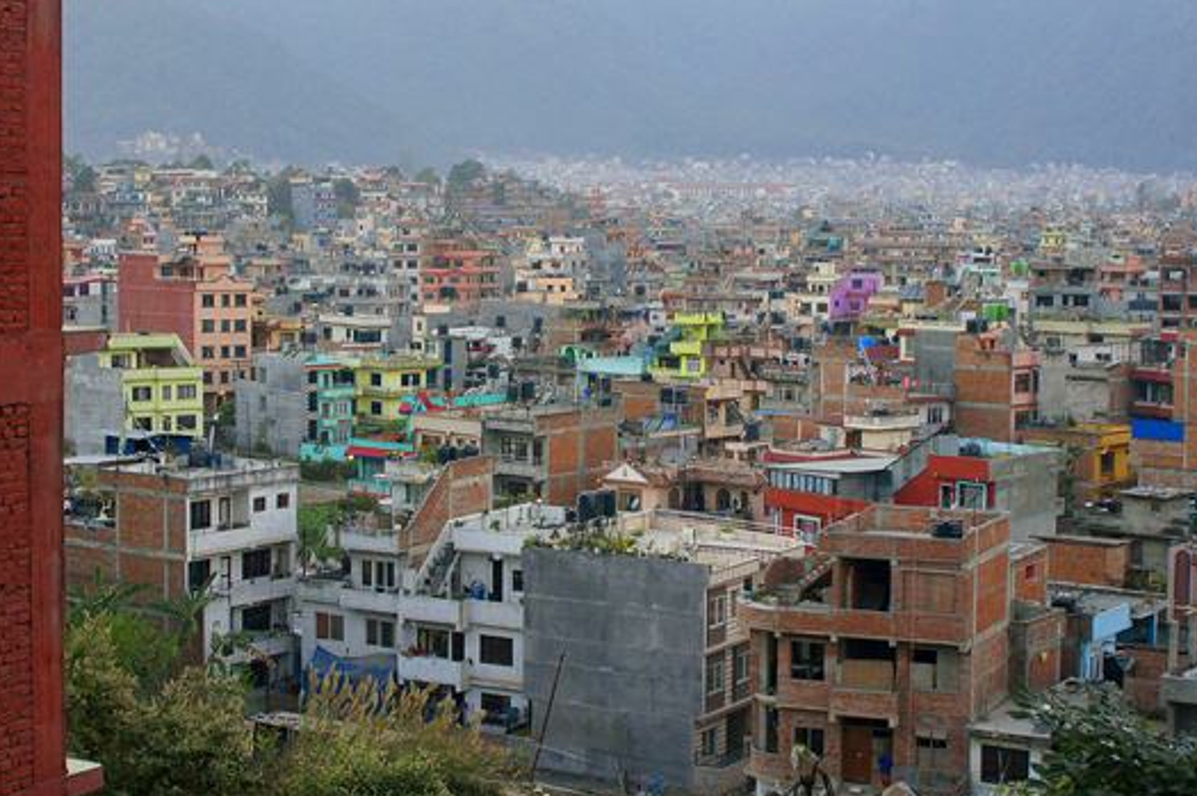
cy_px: 351
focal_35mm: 64
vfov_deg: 21.2
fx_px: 2126
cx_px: 609
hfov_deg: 31.4
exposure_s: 1/50
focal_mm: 28
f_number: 4.5
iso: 640
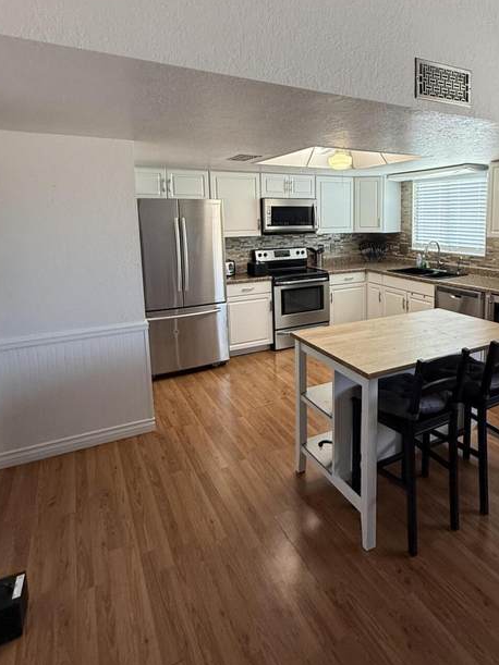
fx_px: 423
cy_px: 269
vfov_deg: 75.6
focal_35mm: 22
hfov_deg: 59.9
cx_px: 326
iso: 250
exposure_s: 1/120
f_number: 2.2
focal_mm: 2.22
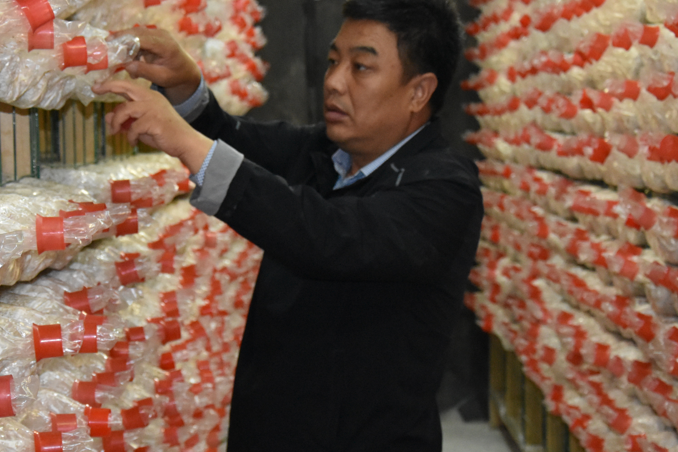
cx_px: 256
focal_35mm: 86
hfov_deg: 23.6
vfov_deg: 15.9
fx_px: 1620
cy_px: 296
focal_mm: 38
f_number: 4.5
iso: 3600
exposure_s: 1/60
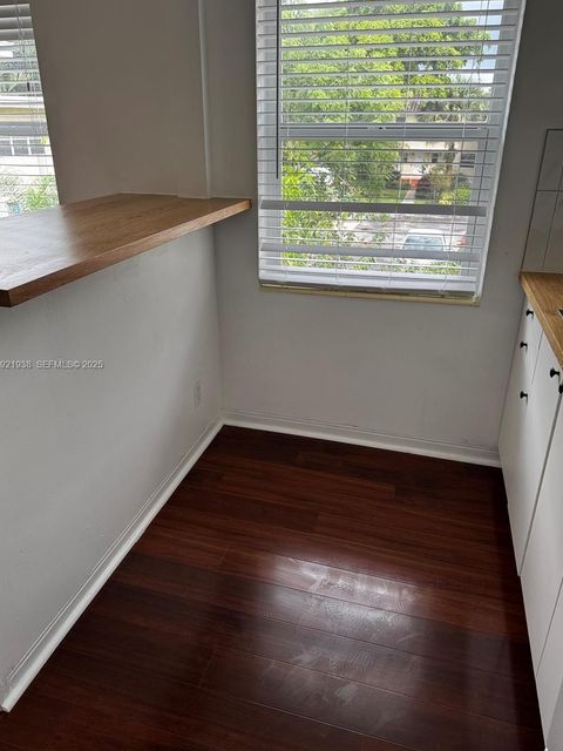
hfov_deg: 54.9
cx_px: 276
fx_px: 542
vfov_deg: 69.4
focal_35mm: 25
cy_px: 366
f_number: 1.78
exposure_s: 1/121
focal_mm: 6.76
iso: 50
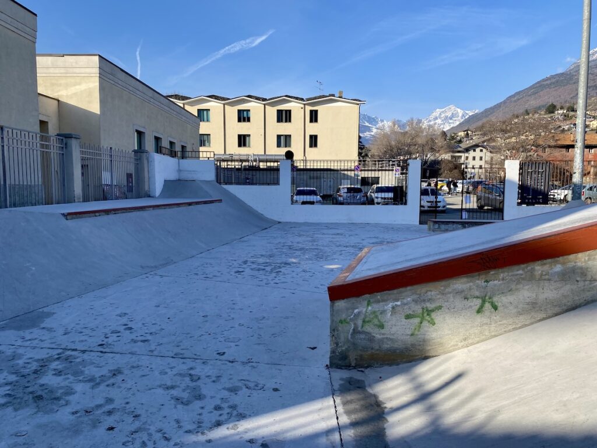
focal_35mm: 26
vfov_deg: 53.1
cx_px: 298
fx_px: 448
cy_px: 224
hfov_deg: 67.3
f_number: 1.8
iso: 32
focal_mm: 4.25
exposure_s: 1/1927
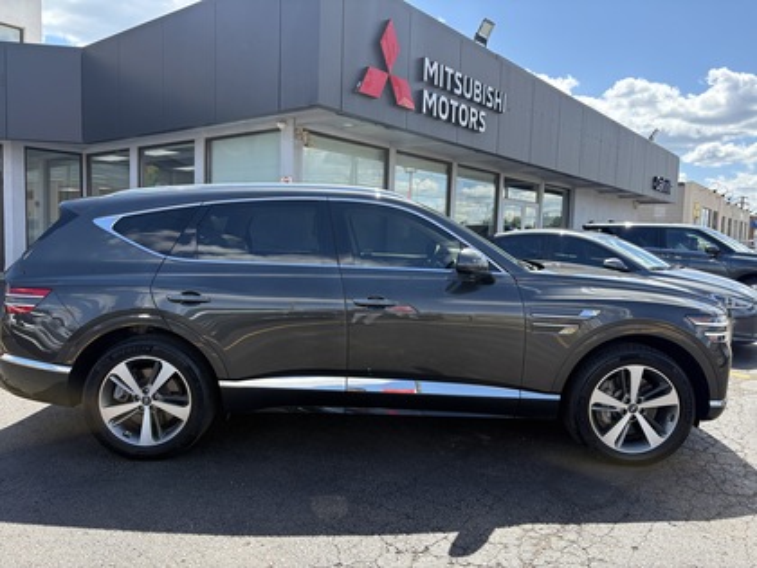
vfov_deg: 53.1
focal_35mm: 26
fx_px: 569
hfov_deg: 67.3
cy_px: 284
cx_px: 378
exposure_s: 1/1175
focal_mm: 5.96
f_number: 1.6
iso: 64
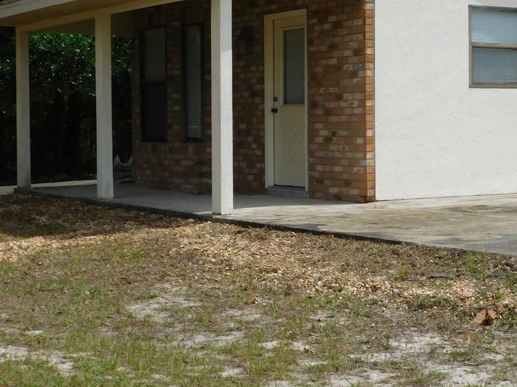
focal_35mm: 80
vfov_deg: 18.4
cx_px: 375
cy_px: 154
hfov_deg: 24.2
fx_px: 1195
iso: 125
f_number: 7.4
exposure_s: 1/500
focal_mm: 8
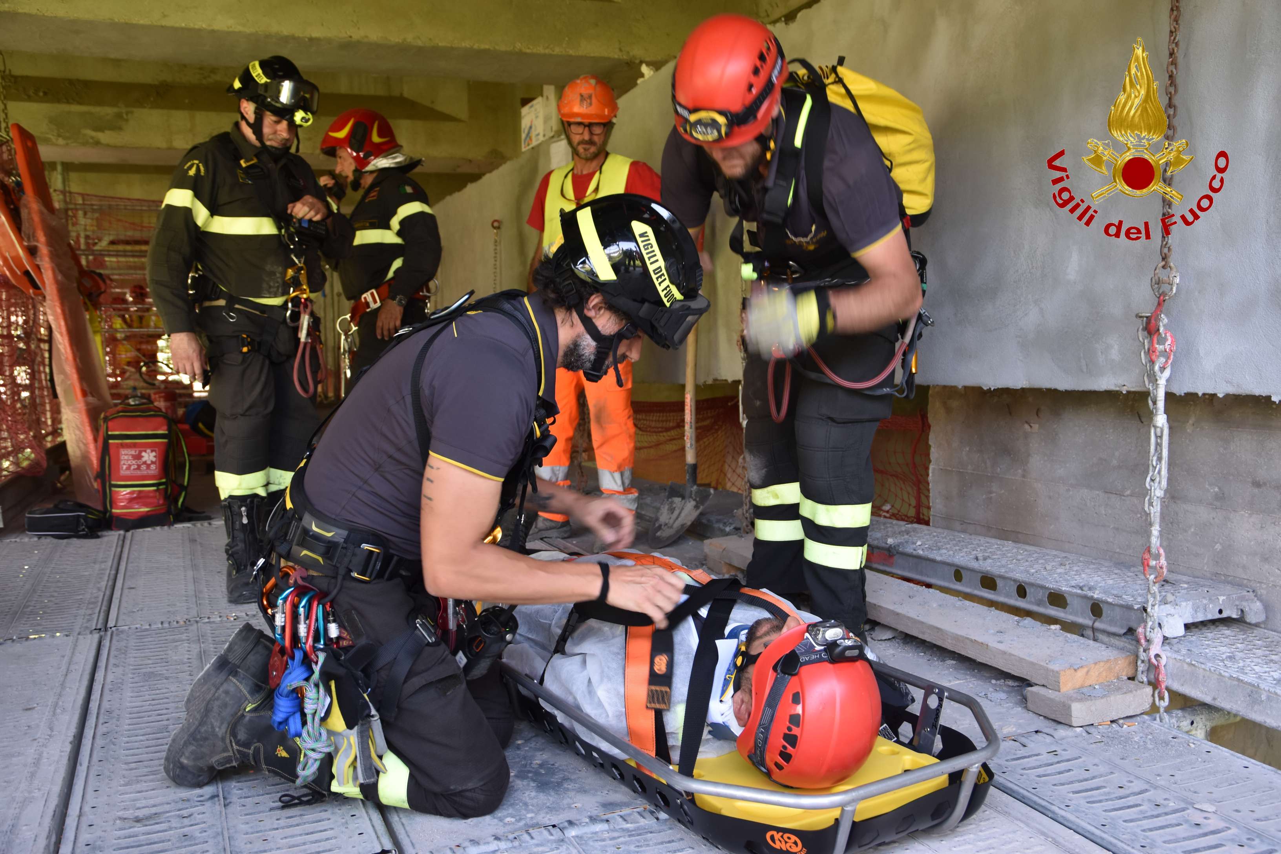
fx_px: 1174
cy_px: 427
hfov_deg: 57.2
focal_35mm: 33
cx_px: 640
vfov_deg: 40.0
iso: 400
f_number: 4
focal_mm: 22
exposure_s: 1/60
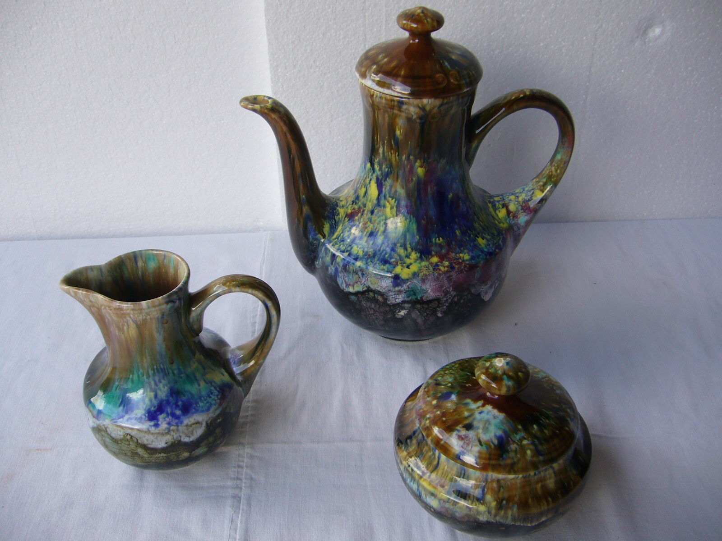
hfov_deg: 52.6
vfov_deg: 40.7
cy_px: 270
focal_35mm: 35
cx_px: 361
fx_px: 730
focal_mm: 5.8
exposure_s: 1/100
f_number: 2.8
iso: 80
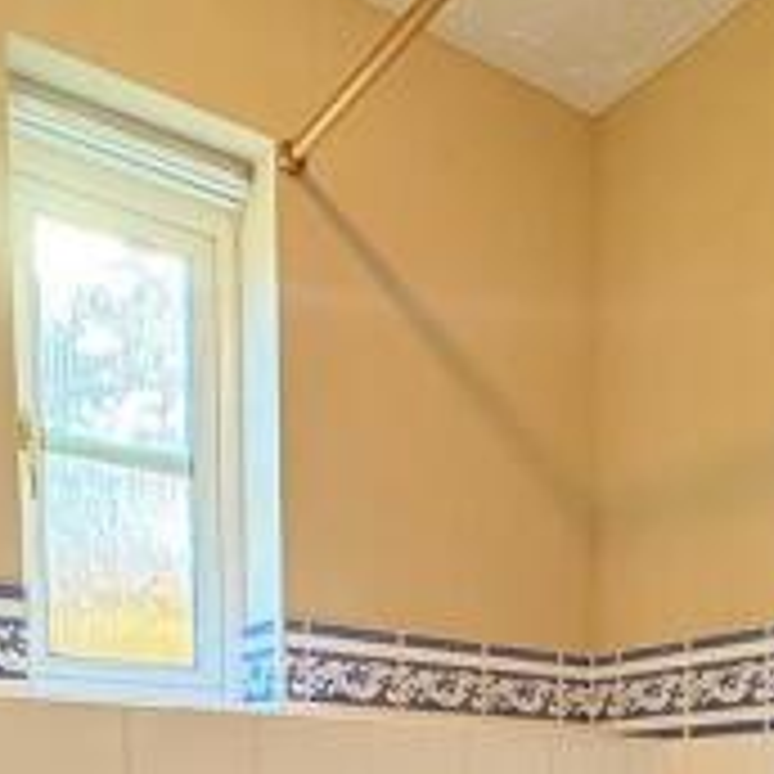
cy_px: 907
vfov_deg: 33.4
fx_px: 1062
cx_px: 497
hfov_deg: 39.7
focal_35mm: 42
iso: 250
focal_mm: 2.22
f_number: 2.2
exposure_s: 1/100
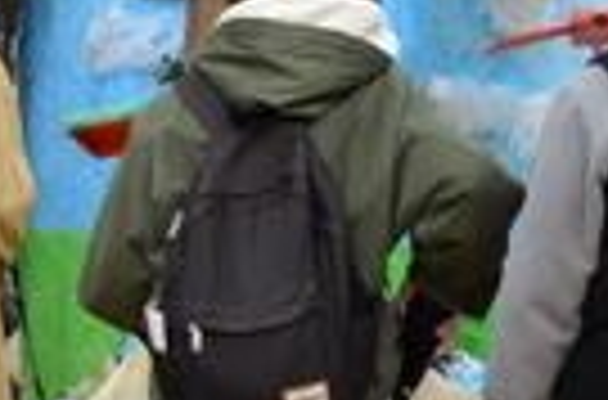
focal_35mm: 130
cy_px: 404
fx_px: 2188
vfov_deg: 10.4
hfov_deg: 14.6
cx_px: -336
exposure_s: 1/60
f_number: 4
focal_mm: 18
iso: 800
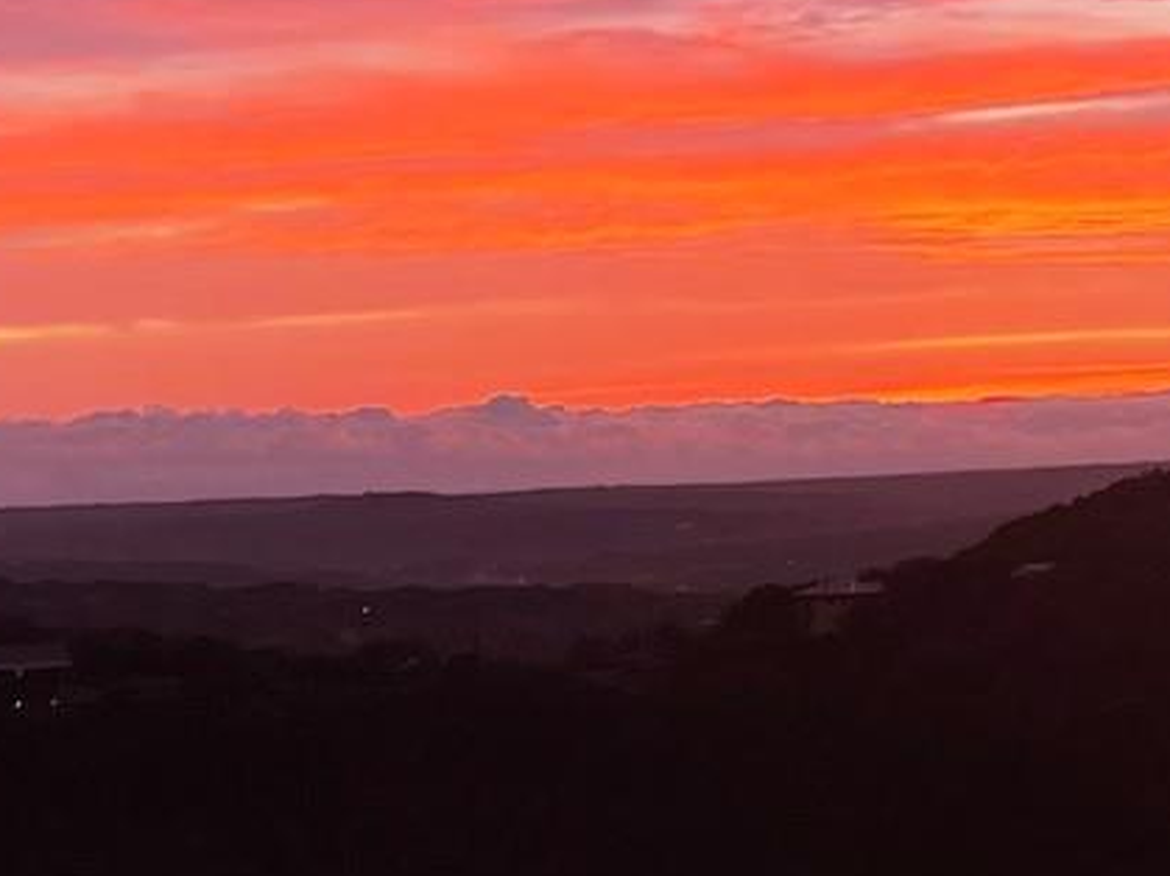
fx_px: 4291
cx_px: 1257
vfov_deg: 11.6
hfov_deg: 15.2
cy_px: 137
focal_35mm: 127
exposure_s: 1/121
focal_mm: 5.1
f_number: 1.6
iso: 64
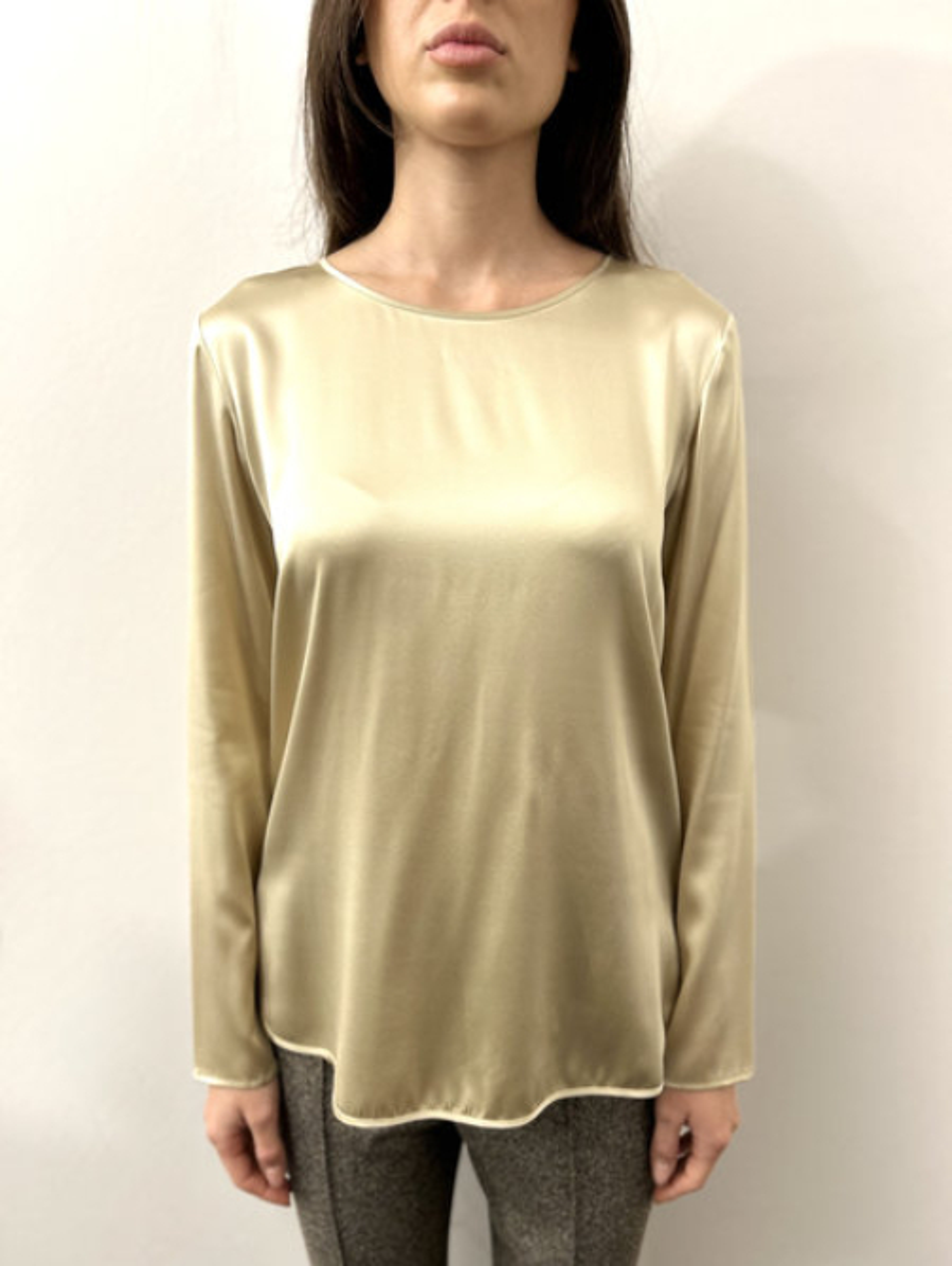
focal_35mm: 26
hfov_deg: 53.1
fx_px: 952
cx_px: 476
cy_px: 633
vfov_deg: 67.3
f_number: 1.5
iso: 80
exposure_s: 1/100
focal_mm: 5.7
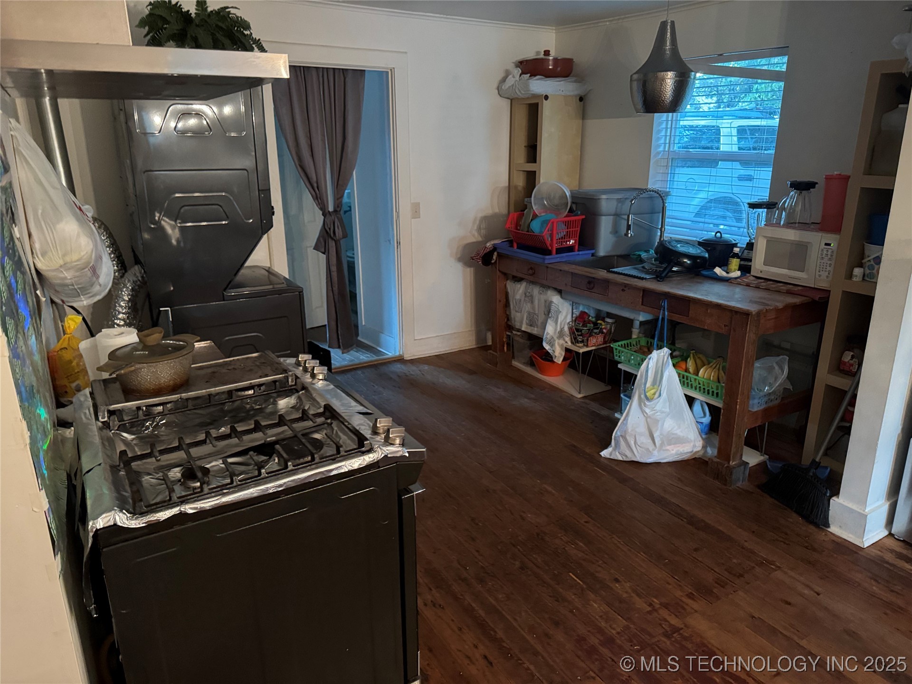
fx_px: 632
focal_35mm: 24
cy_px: 342
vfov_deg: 56.8
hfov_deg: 71.6
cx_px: 456
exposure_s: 1/30
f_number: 1.78
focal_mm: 6.76
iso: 1000
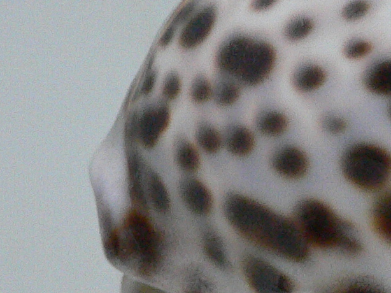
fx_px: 1298
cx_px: 492
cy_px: 125
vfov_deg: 12.9
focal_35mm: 115
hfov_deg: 16.3
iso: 200
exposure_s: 1/60
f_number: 2.8
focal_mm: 4.6
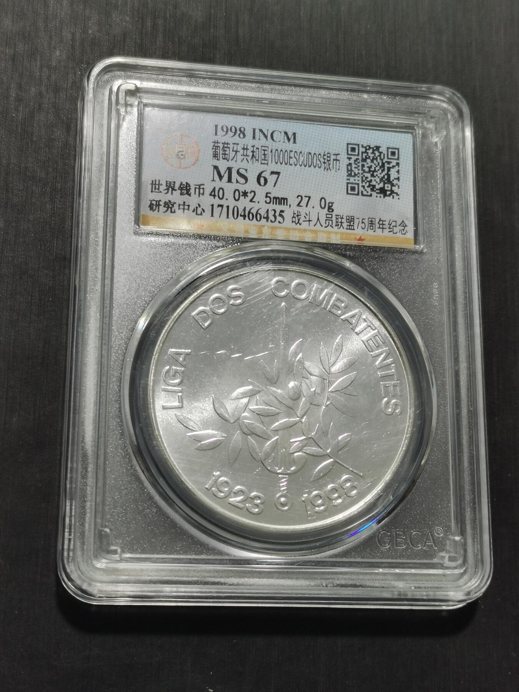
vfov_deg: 34.3
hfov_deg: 26.1
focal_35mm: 56
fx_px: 1119
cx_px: 260
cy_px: 346
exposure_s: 1/100
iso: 64
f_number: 1.8
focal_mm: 5.58
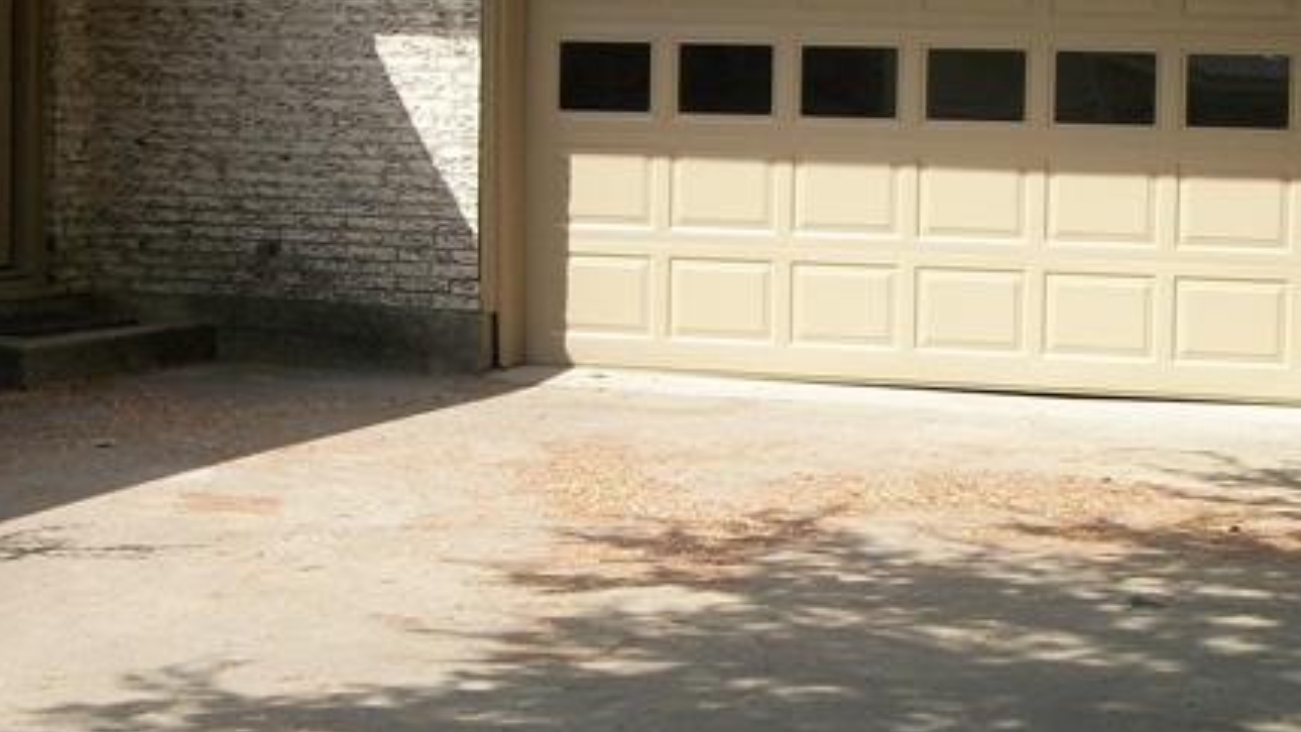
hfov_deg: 25.2
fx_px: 2864
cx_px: 1011
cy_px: 372
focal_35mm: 83
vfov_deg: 14.6
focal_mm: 5.7
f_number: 8.8
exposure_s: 1/125
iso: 80
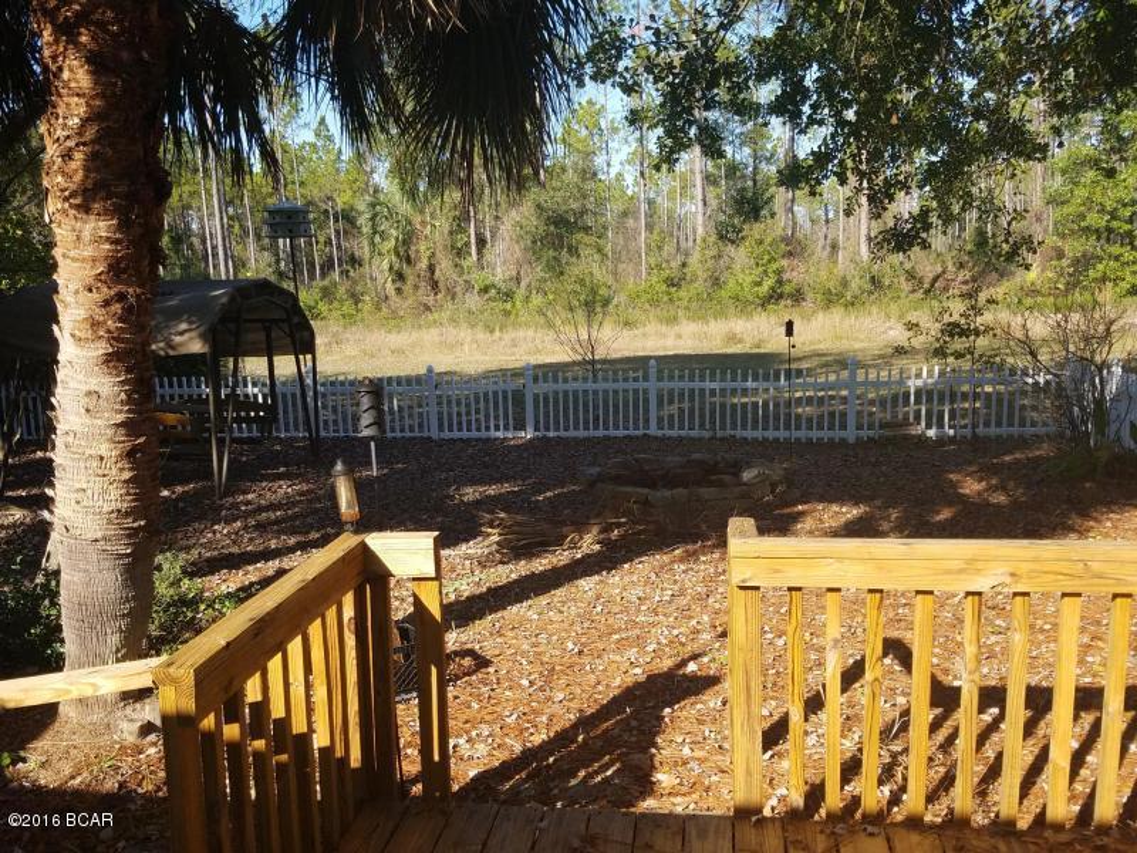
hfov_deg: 67.3
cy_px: 426
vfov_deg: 53.1
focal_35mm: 26
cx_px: 568
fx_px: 854
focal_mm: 4.2
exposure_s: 1/1014
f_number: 1.7
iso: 50
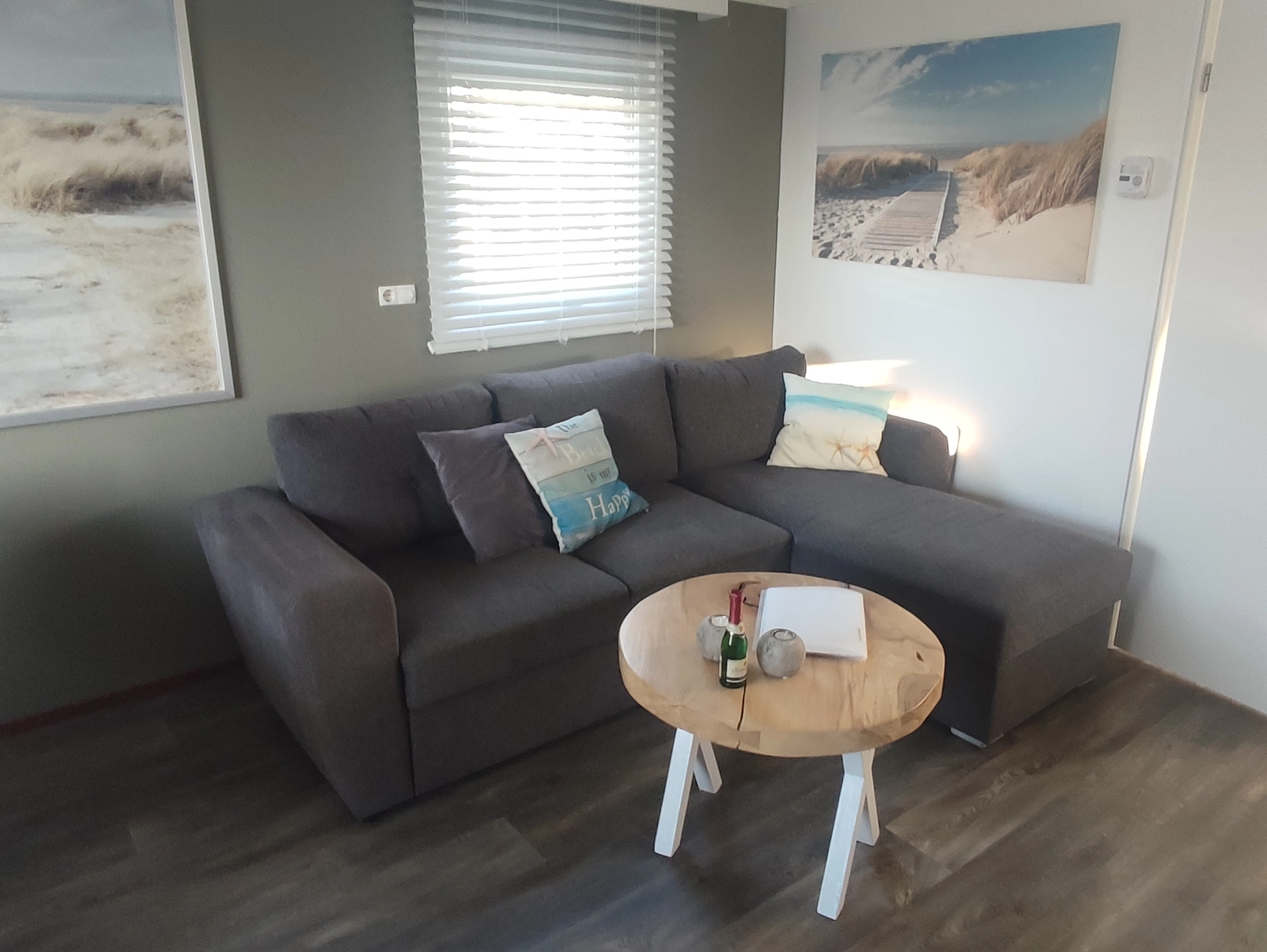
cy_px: 476
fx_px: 586
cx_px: 634
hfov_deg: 94.5
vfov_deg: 78.2
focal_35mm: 16
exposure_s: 1/50
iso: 196
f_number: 2.2
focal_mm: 1.65
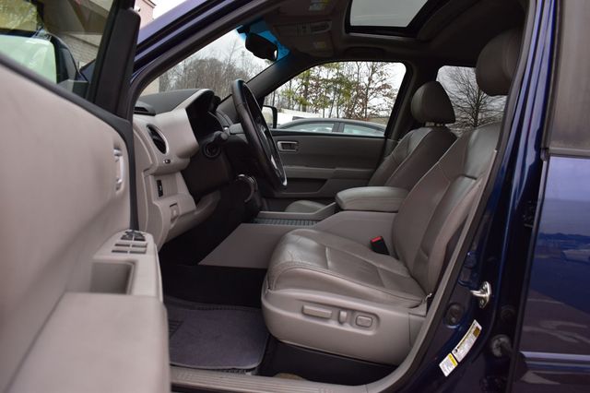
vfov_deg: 47.9
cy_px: 196
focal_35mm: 27
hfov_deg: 67.4
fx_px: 442
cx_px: 295
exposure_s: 1/20
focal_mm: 18
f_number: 6.3
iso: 400
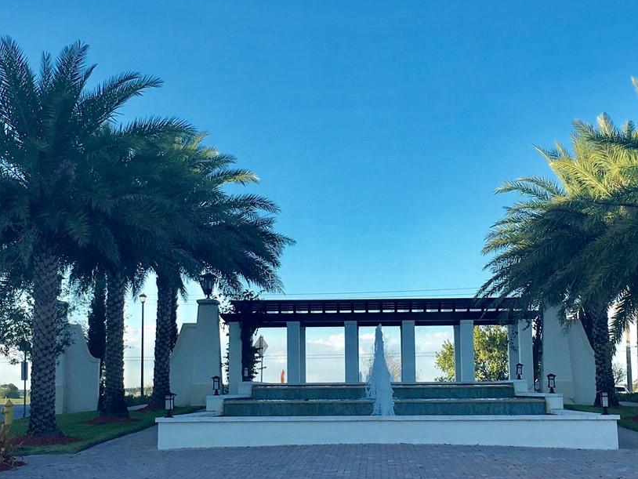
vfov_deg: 25.7
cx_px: 332
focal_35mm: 57
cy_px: 231
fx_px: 1051
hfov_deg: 33.8
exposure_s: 1/620
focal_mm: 4.15
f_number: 2.2
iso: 25
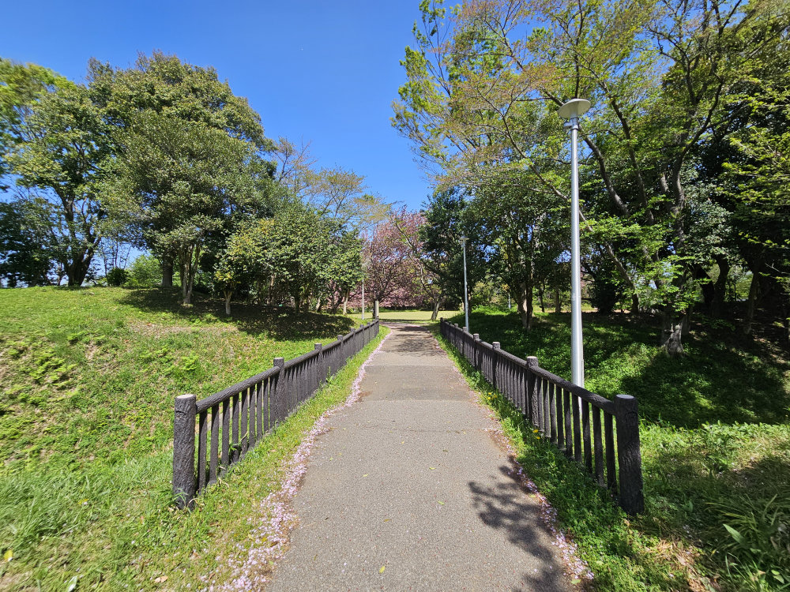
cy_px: 296
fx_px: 297
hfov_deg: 106.2
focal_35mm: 13
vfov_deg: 89.9
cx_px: 395
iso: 50
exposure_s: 1/1410
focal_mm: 2.2
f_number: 2.2
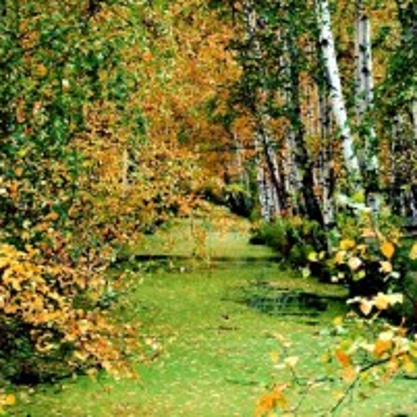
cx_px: 210
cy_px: 245
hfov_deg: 17.9
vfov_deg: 17.9
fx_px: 1322
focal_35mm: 97
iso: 250
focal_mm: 34
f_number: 5
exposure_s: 1/60
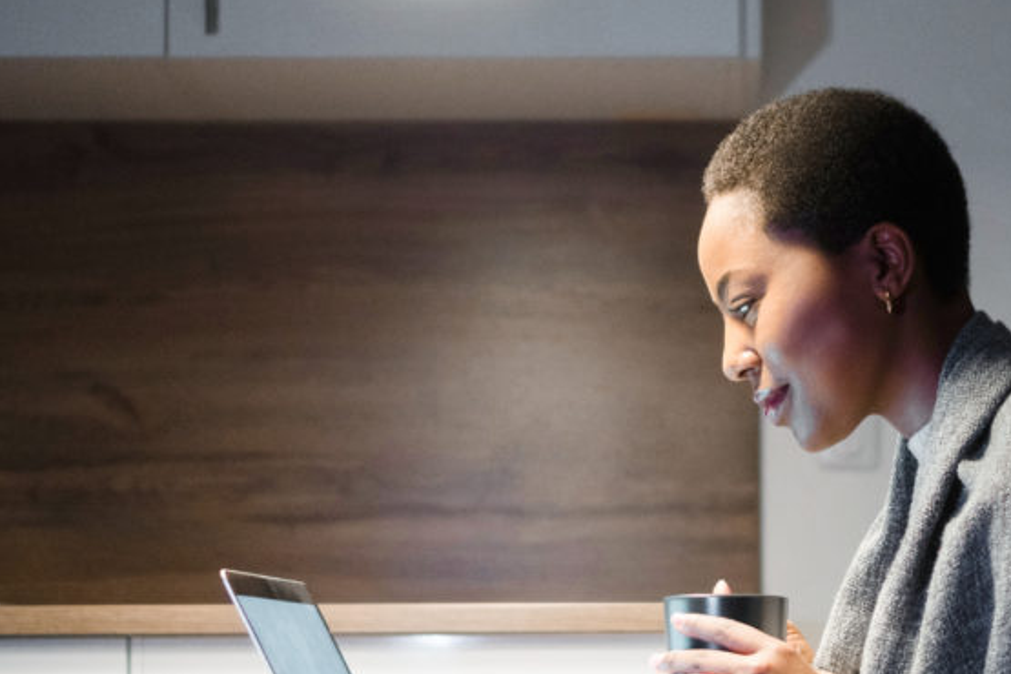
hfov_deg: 20.8
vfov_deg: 14.1
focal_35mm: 97
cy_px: 498
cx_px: 787
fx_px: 2722
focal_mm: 35
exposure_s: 1/100
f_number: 1.8
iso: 1000
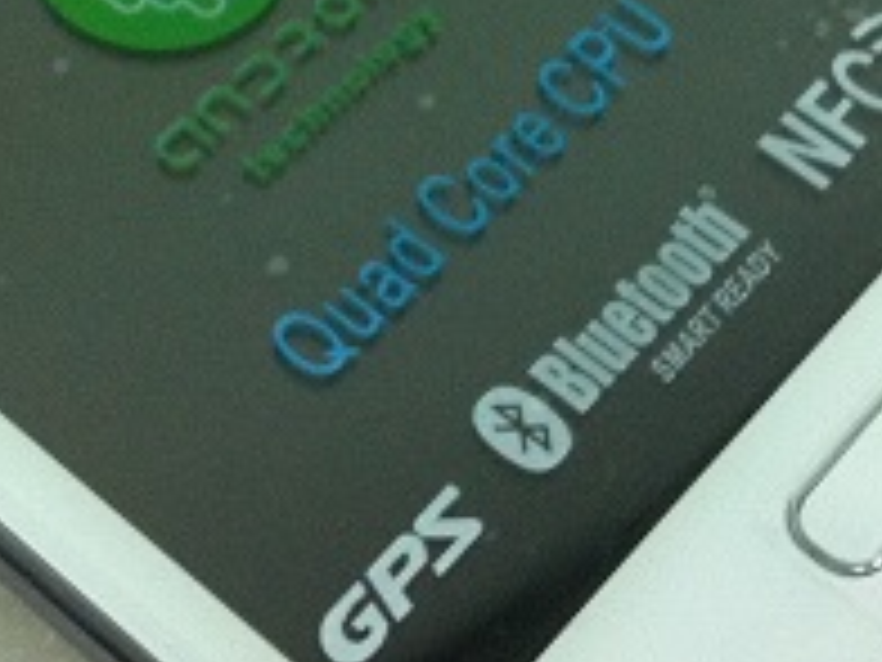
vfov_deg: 12.7
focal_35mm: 114
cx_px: 405
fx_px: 2905
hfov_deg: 17.3
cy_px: -135
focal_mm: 3.85
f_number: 2.8
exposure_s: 1/17
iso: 125
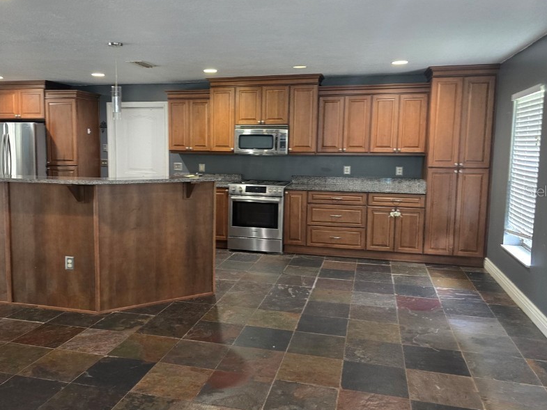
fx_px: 474
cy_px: 191
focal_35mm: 30
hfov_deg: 59.7
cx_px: 234
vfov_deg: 46.8
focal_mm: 6.3
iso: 640
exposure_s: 1/60
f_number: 1.7
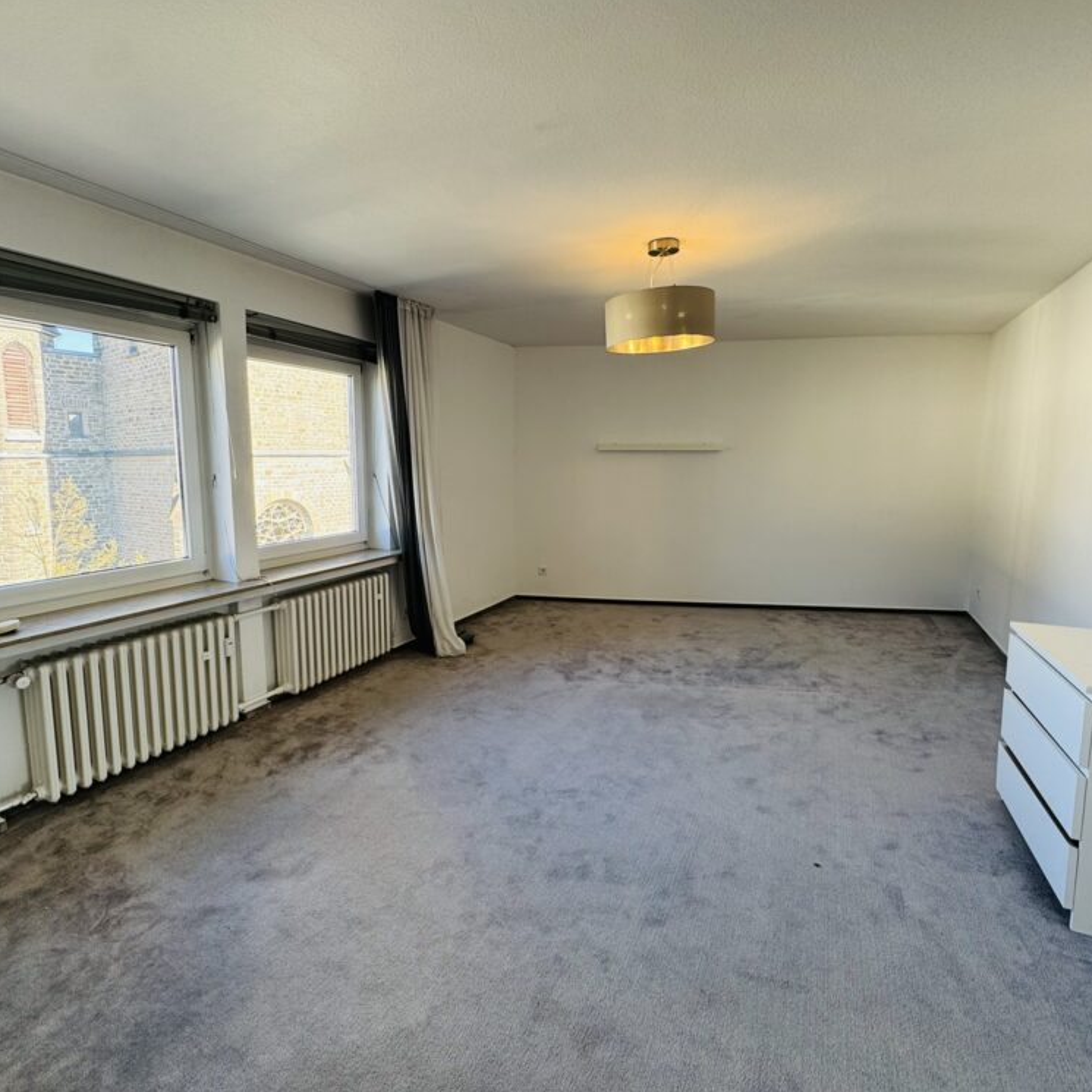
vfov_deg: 84.0
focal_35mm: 17
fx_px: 607
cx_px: 512
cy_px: 532
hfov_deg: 83.9
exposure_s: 1/99
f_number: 2.2
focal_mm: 2.22
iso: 64
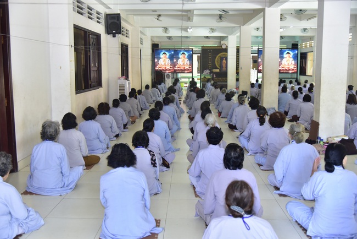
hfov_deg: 50.7
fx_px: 377
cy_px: 120
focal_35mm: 38
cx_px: 178
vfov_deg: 35.1
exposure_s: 1/80
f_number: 4
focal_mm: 38
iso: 1250
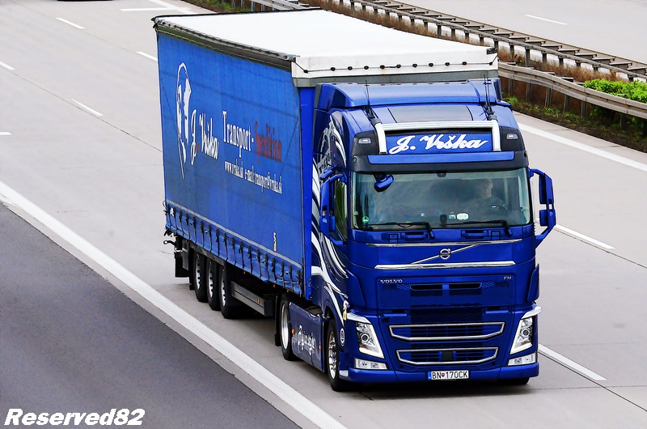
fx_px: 5246
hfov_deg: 7.1
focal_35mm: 292
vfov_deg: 4.7
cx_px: 324
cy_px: 214
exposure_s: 1/640
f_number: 14
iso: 2000
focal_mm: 195
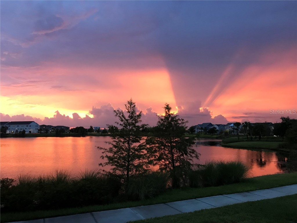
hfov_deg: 63.4
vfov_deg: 49.7
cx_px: 148
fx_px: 240
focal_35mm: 28
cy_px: 112
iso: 64
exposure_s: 1/15
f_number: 1.8
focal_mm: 3.99
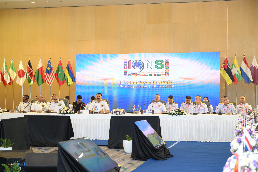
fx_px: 501
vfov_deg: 19.4
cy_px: 86
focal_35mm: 70
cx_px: 129
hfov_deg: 28.9
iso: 1600
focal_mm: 70
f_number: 4.5
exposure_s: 1/125
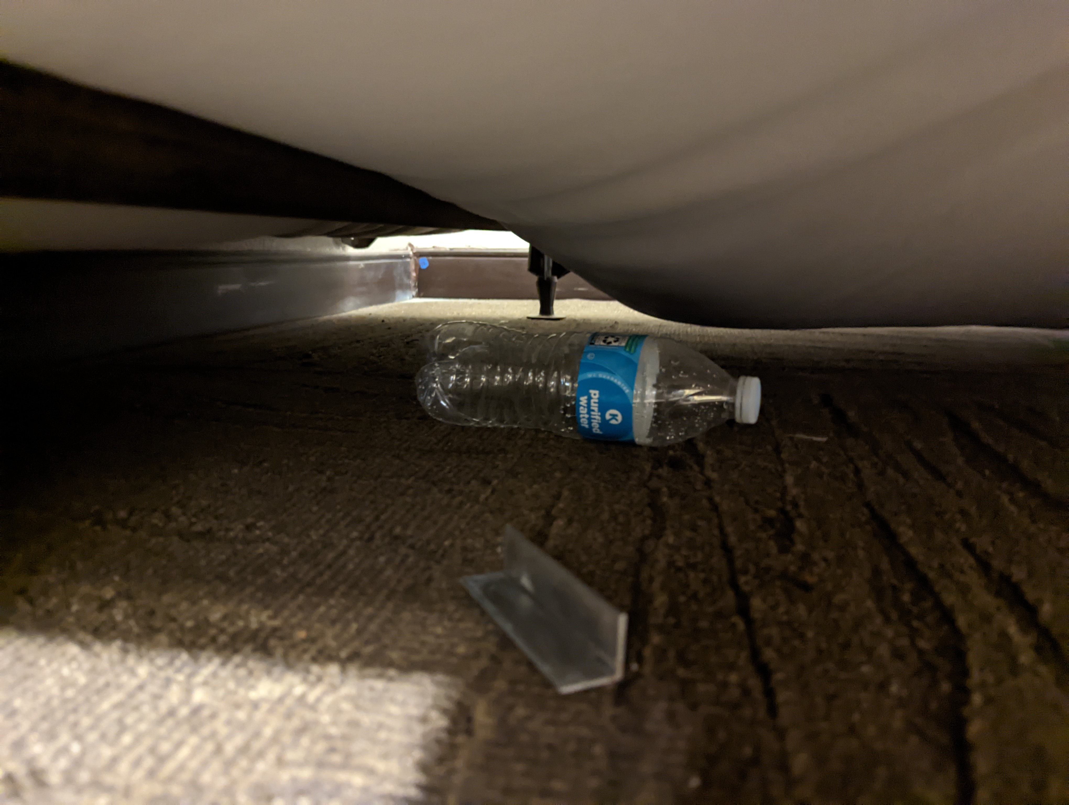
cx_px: 534
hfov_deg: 71.5
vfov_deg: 56.9
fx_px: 742
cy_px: 402
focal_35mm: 24
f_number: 1.85
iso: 3805
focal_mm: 6.81
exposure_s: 1/3
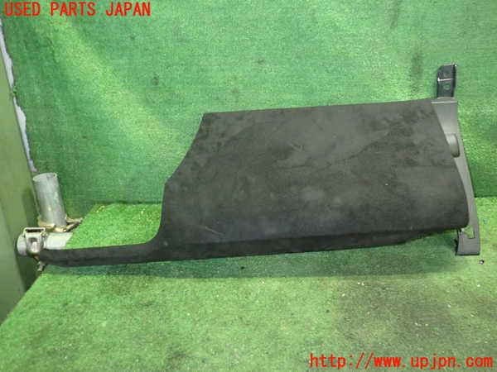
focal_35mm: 30
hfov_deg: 60.0
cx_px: 248
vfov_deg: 46.8
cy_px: 186
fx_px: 431
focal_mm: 5.4
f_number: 2.3
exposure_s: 1/15
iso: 800
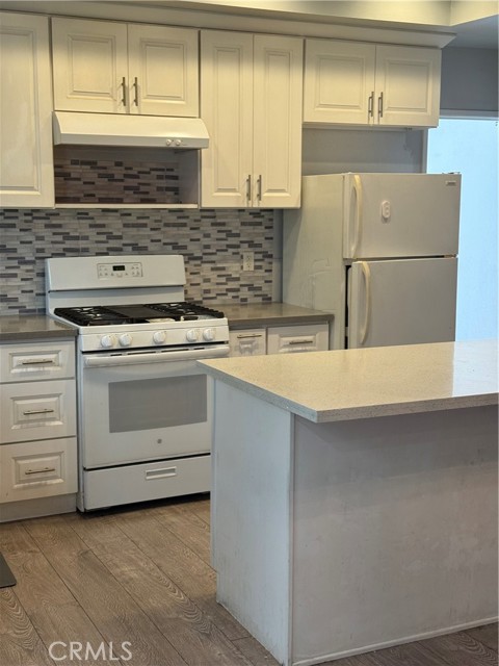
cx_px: 250
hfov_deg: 30.3
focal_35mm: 48
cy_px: 333
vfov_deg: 39.7
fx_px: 923
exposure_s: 1/120
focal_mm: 6.76
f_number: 1.78
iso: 125
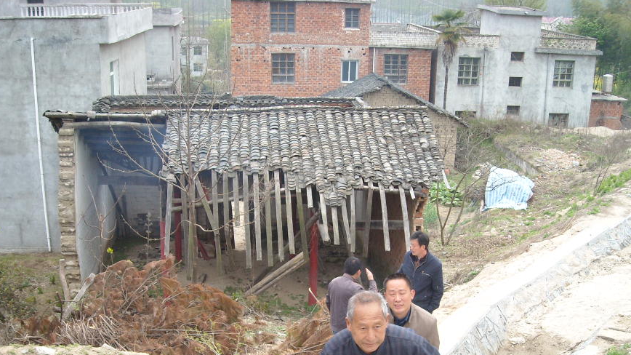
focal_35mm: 45
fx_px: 753
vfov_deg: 26.1
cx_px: 329
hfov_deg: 45.5
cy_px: 273
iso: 64
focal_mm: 5.7
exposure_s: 1/100
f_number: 2.8
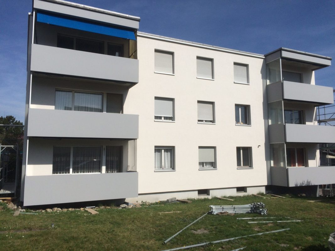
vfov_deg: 48.2
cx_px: 168
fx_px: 281
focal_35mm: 29
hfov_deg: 61.7
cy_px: 126
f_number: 2.2
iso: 32
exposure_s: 1/5882
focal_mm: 4.15
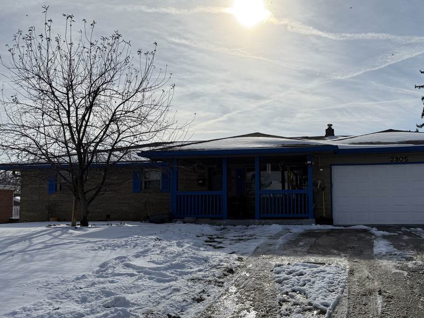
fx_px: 416
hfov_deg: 52.9
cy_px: 175
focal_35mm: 34
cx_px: 284
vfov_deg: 41.7
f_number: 1.78
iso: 50
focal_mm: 6.76
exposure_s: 1/17544
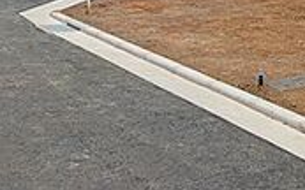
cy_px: -116
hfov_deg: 22.5
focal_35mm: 92
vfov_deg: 13.2
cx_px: 189
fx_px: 764
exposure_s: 1/4444
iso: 47
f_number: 1.89
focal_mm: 5.43
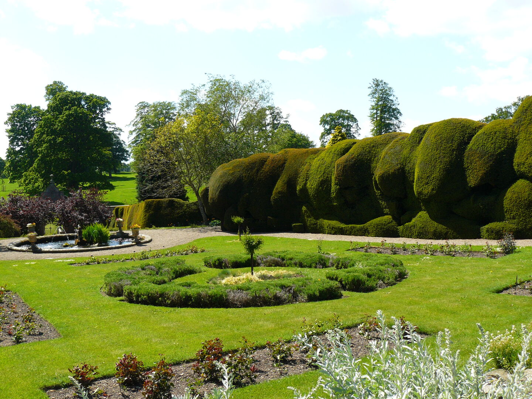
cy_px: 200
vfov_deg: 39.7
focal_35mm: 36
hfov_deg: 51.4
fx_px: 553
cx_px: 266
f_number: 5.6
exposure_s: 1/200
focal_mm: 6
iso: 100
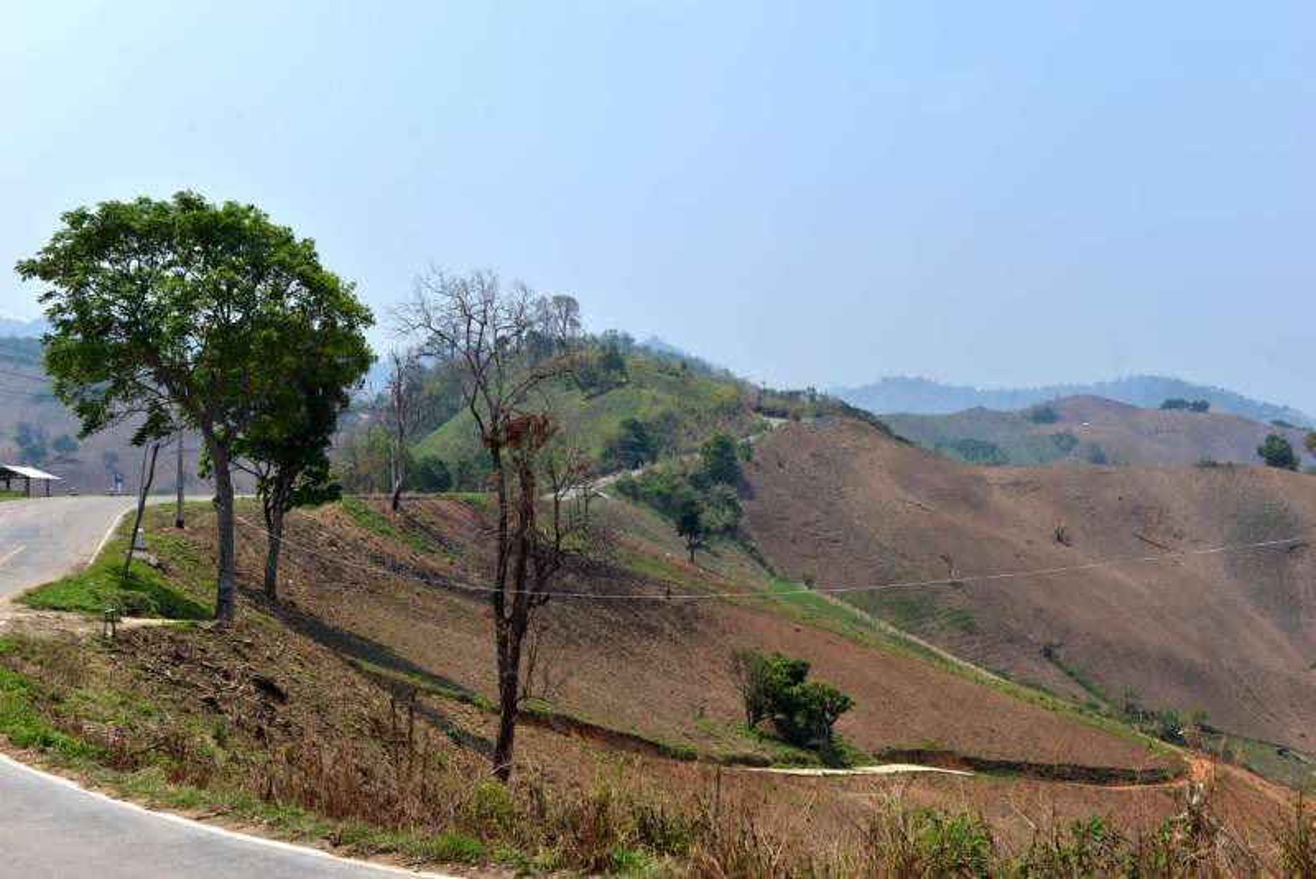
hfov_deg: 53.1
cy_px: 440
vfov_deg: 36.9
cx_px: 658
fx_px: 1316
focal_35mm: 36
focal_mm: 36
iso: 100
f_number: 7.1
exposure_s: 1/200
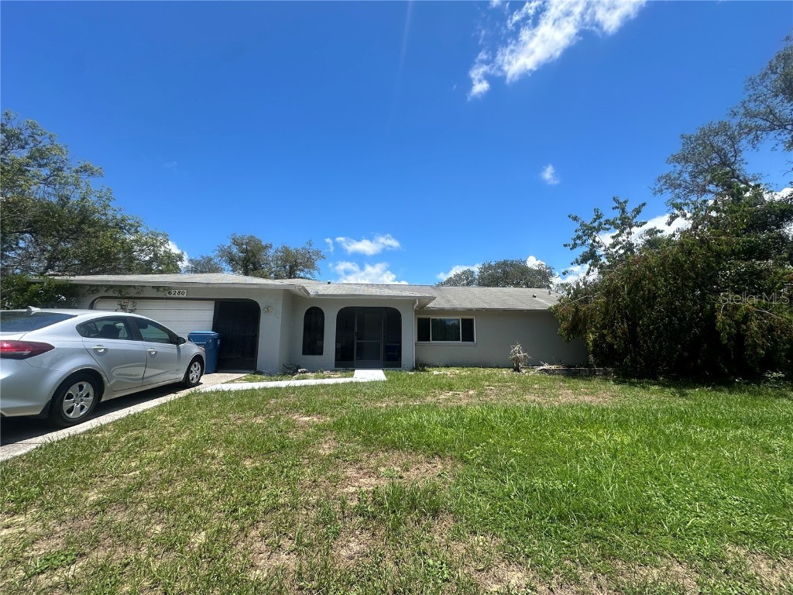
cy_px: 298
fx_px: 321
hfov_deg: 102.1
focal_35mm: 14
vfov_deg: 85.7
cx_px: 396
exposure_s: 1/1795
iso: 40
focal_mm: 2.22
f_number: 2.2
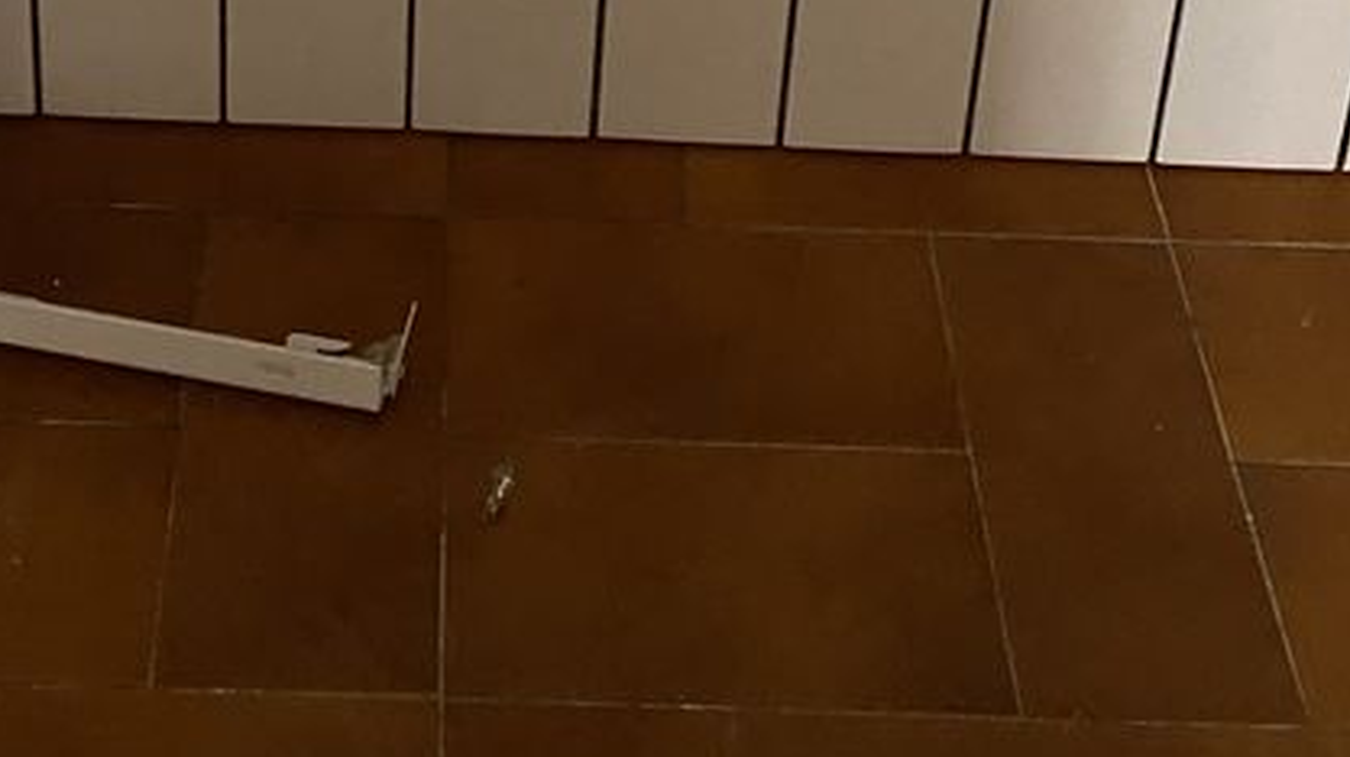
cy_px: -799
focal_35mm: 68
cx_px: 469
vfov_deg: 14.4
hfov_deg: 30.8
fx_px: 2433
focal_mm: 4.25
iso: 640
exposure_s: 1/30
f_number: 1.8
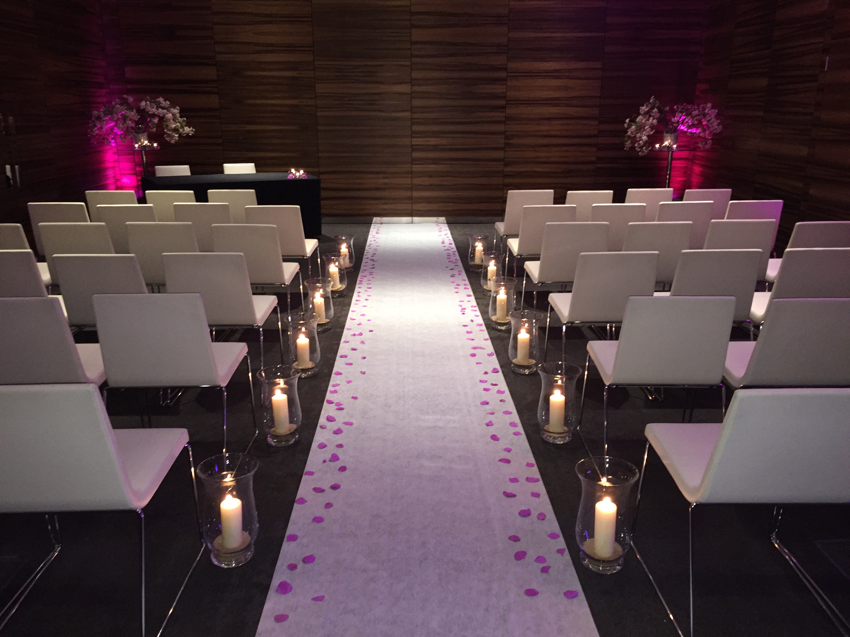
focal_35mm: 29
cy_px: 318
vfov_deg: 48.2
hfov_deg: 61.7
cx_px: 425
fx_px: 712
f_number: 2.2
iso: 250
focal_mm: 4.15
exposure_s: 1/17
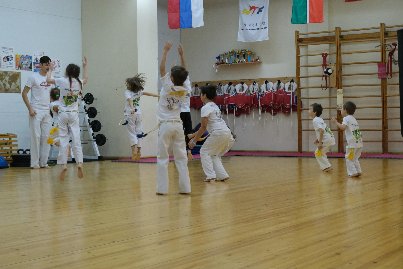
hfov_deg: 32.9
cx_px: 202
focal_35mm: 61
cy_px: 134
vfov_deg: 22.3
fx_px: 683
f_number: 5.6
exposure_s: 1/320
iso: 5000
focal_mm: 40.8
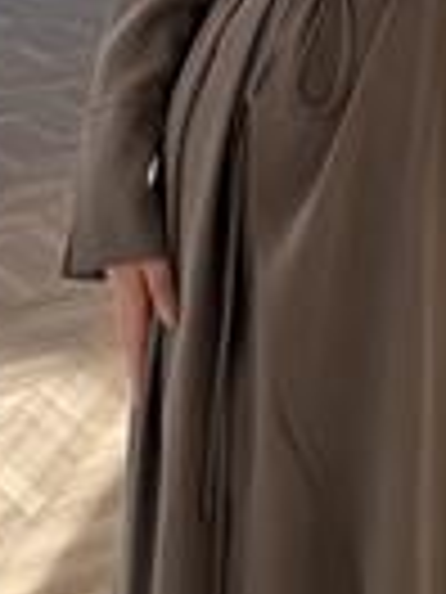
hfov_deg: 18.9
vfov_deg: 22.8
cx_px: 487
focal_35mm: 75
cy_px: -205
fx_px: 1288
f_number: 1.78
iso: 64
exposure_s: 1/121
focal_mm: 6.76
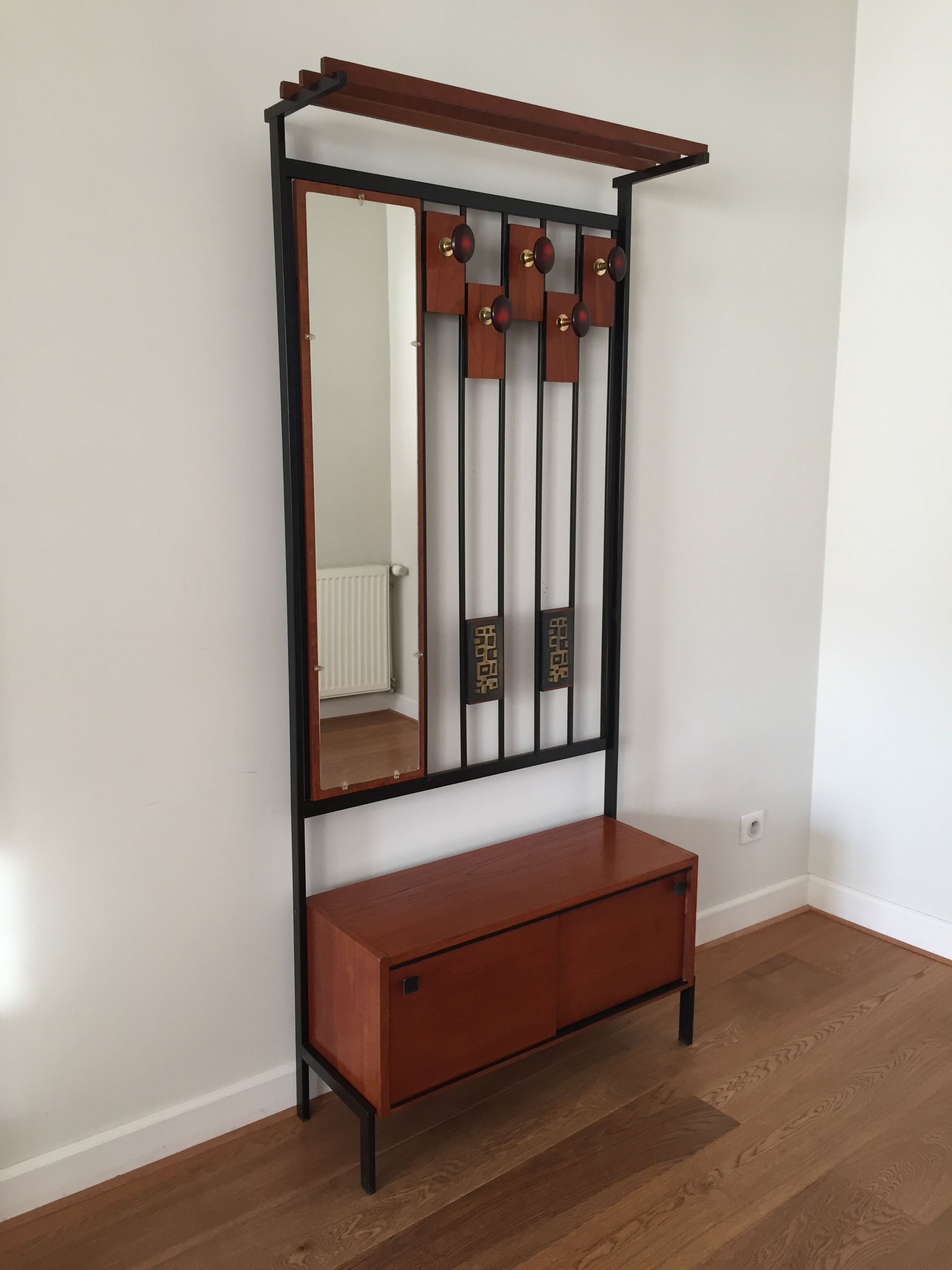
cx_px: 476
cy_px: 635
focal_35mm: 29
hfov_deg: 48.2
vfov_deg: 61.7
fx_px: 1063
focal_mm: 4.15
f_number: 2.2
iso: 100
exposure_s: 1/33
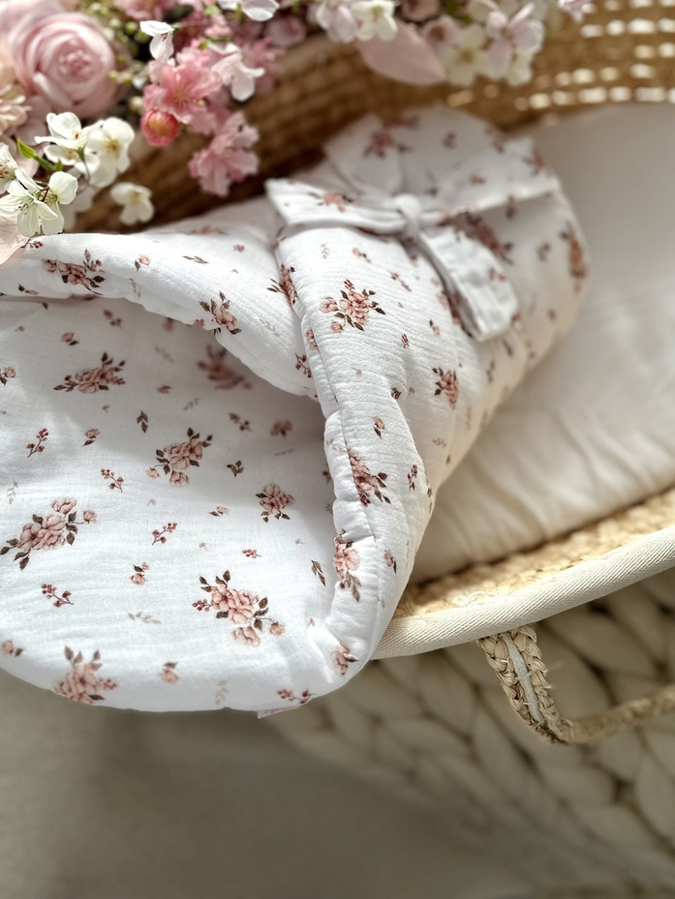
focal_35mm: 31
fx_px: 806
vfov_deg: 57.4
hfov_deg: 45.0
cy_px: 322
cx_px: 247
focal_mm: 6.86
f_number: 1.78
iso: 80
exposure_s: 1/314
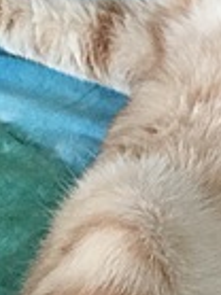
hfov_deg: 14.0
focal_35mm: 100
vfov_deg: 19.5
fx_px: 853
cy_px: 216
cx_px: 310
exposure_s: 1/15
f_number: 2.2
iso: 320
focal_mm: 4.15
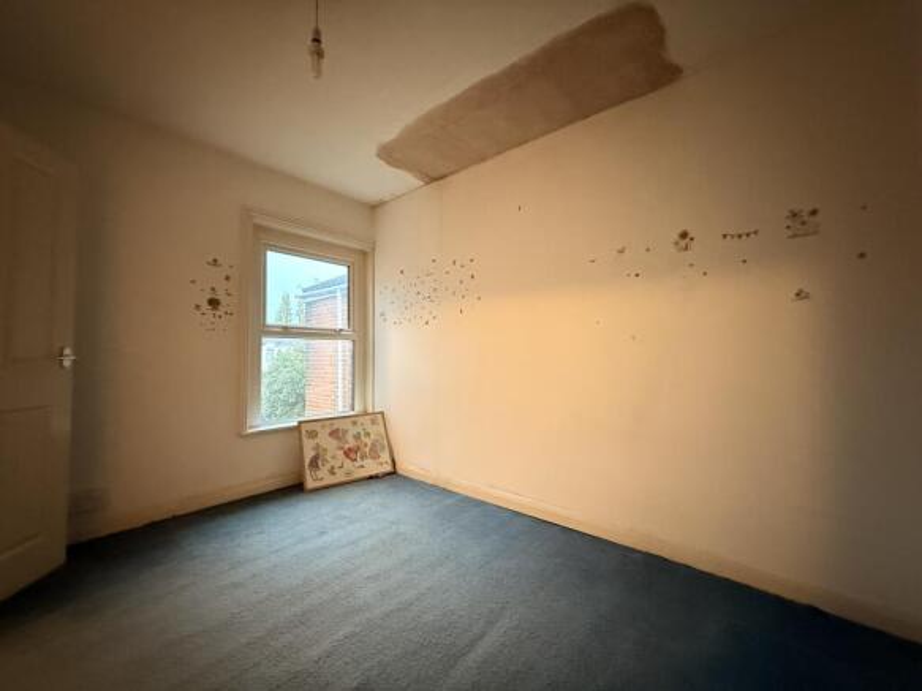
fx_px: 373
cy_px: 346
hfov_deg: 102.1
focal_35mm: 14
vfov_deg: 85.7
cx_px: 461
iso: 800
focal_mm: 2.22
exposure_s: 1/50
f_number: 2.2
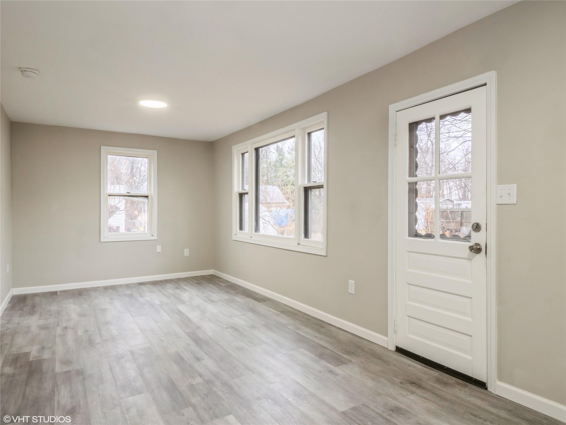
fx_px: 360
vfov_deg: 61.1
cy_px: 212
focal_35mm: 22
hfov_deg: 76.4
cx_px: 283
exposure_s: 1/2
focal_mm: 11
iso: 200
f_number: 18
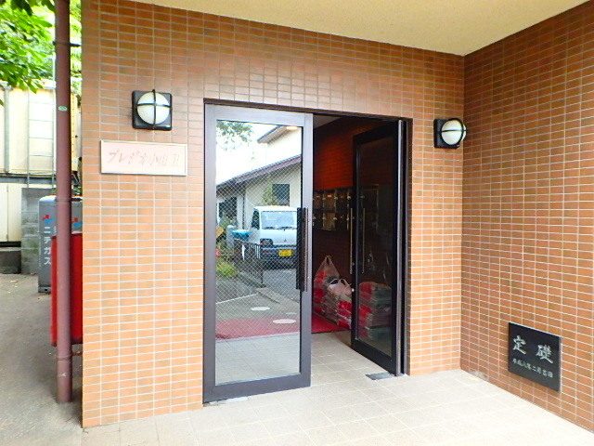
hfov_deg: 67.3
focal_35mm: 26
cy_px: 223
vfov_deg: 53.1
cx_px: 297
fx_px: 446
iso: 800
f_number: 4.3
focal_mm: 4.7
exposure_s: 1/20
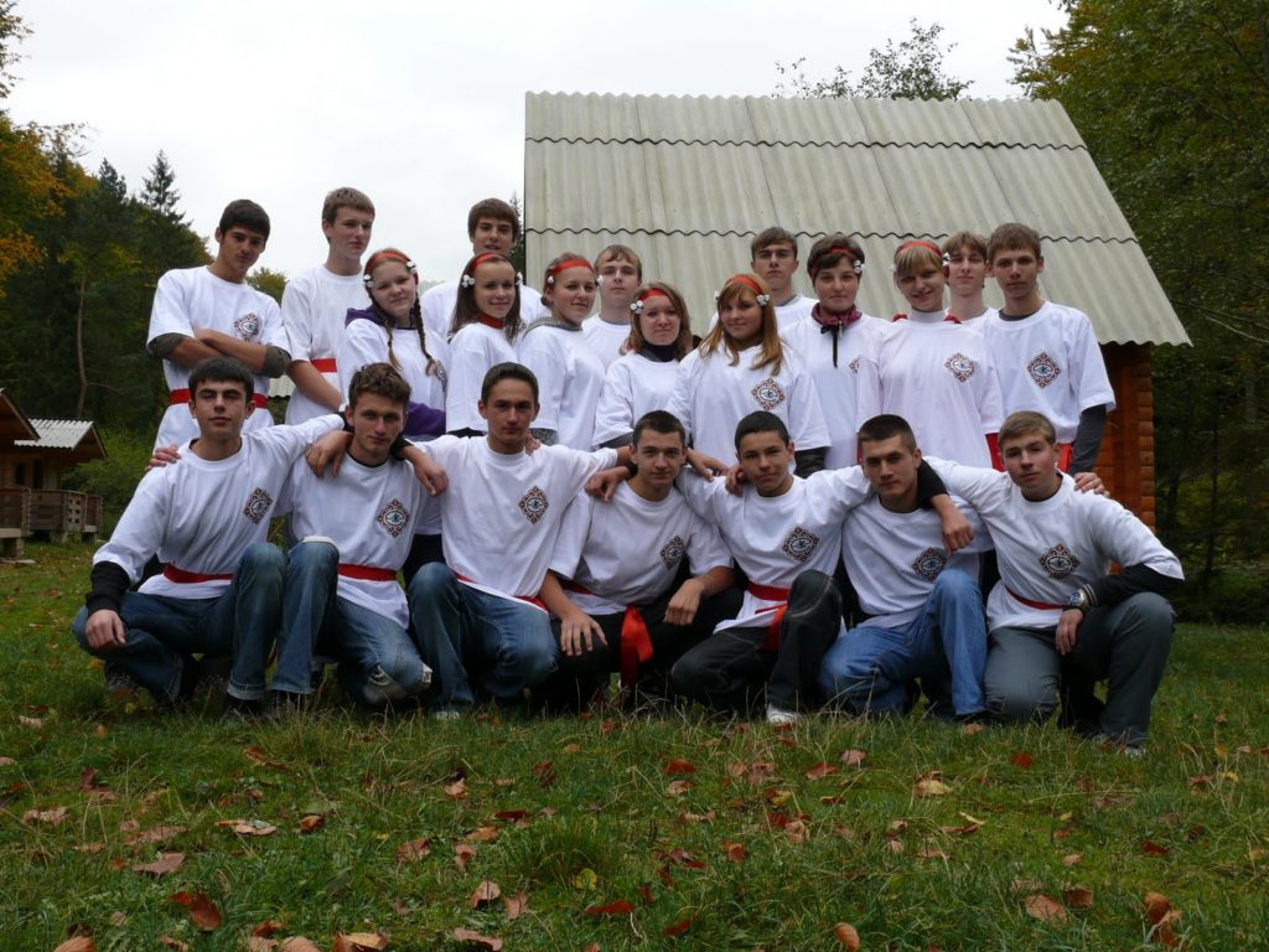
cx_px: 634
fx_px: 1393
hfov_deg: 49.0
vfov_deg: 37.7
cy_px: 476
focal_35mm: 38
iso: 100
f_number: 4.5
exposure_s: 1/200
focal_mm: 8
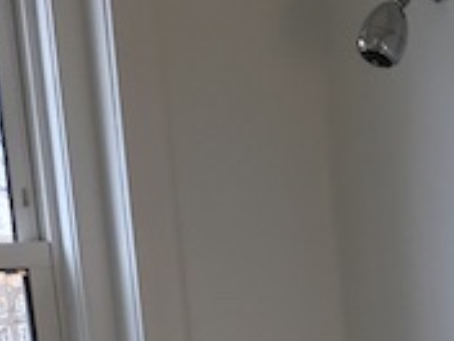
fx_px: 1666
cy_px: 713
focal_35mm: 127
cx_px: 444
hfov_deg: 15.3
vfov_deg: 10.6
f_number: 1.8
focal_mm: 3.99
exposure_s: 1/60
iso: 25
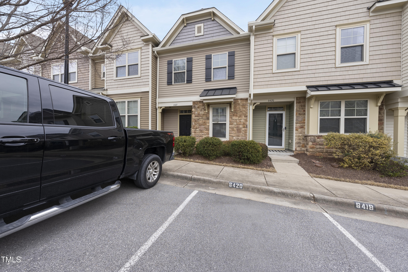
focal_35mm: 12
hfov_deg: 112.6
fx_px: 136
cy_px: 136
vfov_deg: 90.1
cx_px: 204
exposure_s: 1/30
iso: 160
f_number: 7.1
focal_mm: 12
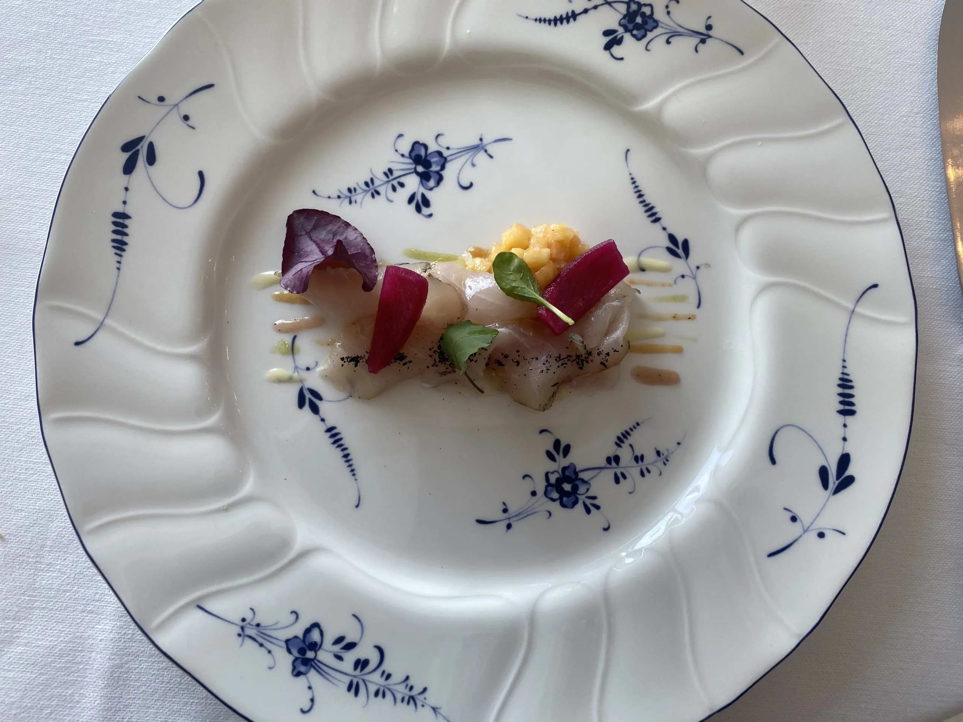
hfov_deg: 67.3
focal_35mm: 26
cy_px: 361
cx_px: 482
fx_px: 723
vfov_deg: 53.1
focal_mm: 4.25
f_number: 1.8
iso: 40
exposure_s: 1/100
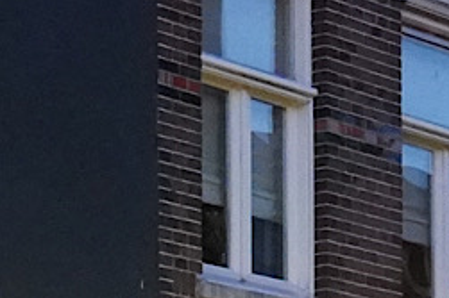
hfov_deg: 8.4
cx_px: 429
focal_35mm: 245
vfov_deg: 5.3
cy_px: 853
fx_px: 3054
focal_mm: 32
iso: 12800
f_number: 4
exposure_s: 1/125
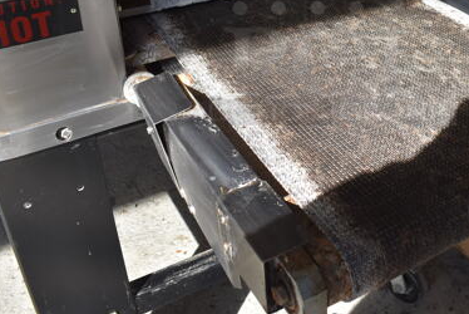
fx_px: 574
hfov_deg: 43.8
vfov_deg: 29.8
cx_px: 317
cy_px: 59
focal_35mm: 44
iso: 200
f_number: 7.1
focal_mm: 18
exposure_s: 1/250
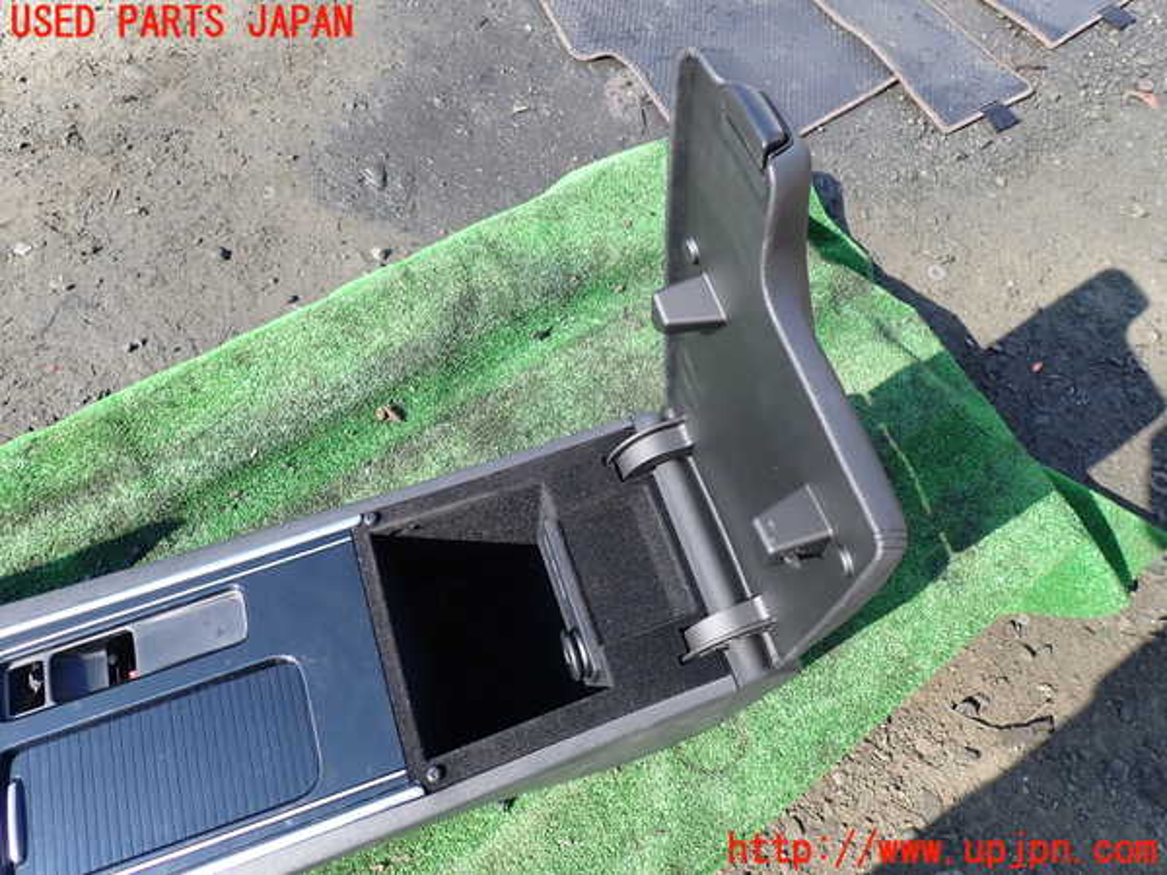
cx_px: 584
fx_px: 843
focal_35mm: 25
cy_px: 438
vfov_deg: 54.9
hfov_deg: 69.4
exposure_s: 1/320
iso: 100
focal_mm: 4.5
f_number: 2.8
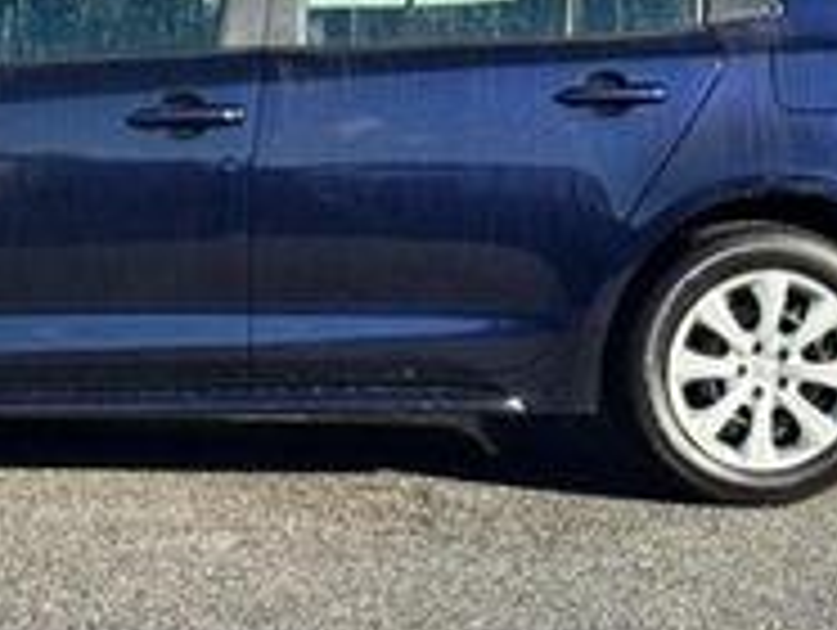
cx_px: 86
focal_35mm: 130
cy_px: 270
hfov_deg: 15.0
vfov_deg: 11.4
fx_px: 3147
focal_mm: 6.76
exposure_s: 1/1458
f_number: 1.78
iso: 64
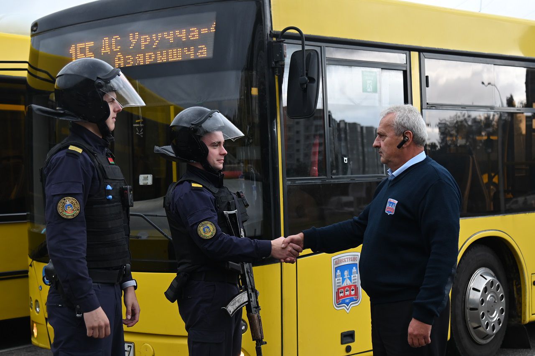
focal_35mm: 72
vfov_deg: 18.9
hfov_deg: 28.1
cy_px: 178
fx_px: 1070
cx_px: 268
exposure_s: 1/250
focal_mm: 48
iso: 200
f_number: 4
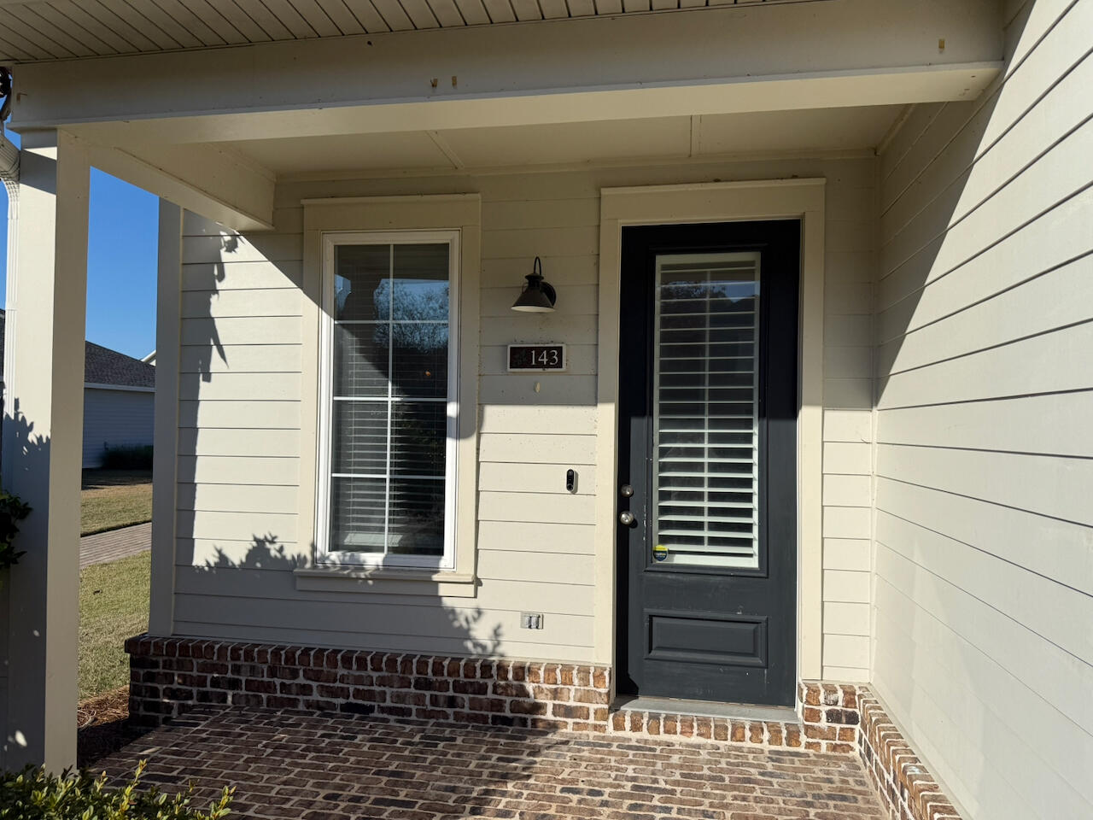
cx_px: 546
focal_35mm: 24
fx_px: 758
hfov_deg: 71.6
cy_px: 410
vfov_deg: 56.8
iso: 80
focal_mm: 6.76
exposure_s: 1/8130
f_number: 1.78
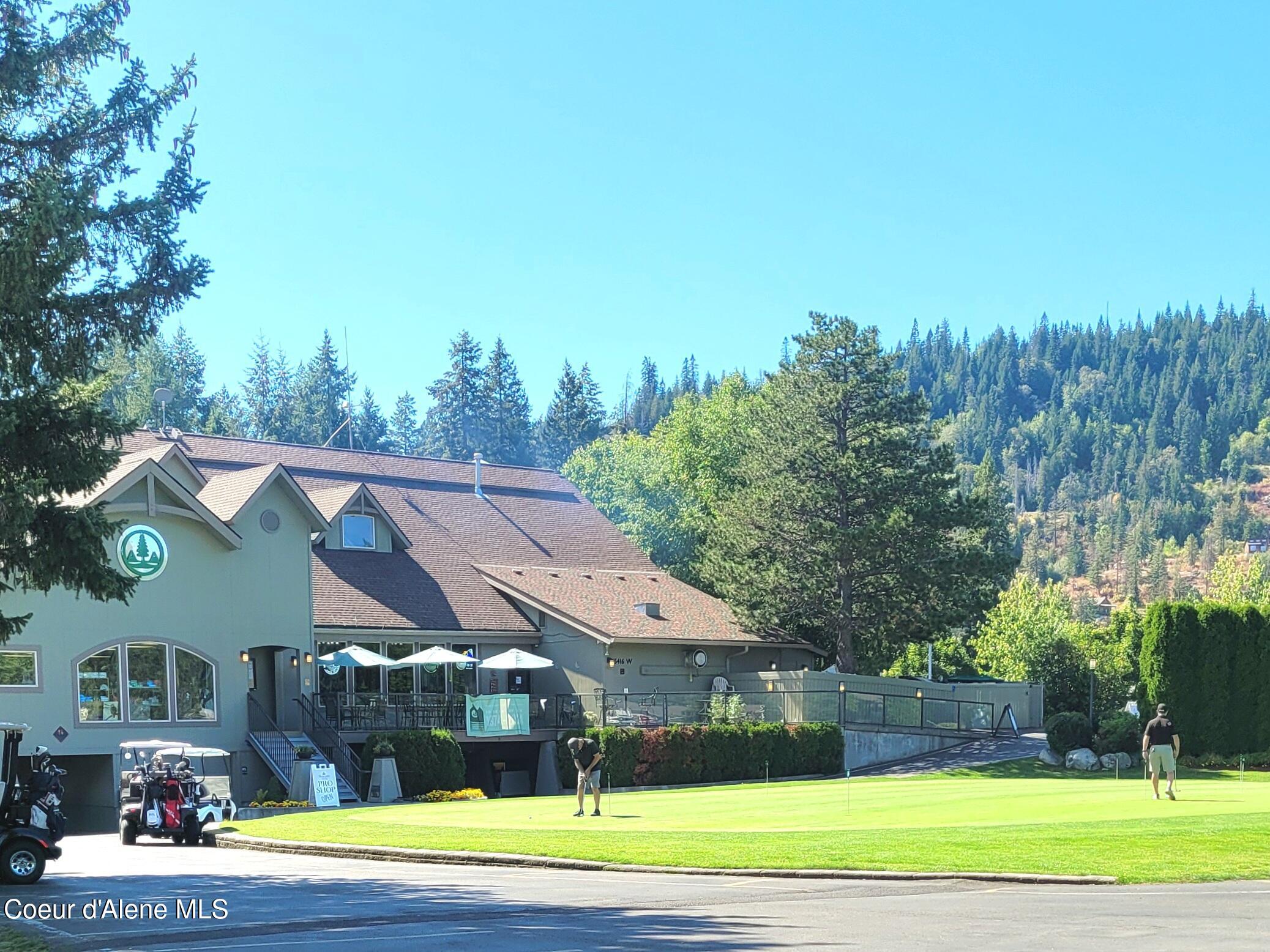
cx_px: 635
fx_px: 954
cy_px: 476
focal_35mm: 26
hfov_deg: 67.3
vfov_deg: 53.1
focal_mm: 5.4
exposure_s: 1/1429
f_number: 1.8
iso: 40
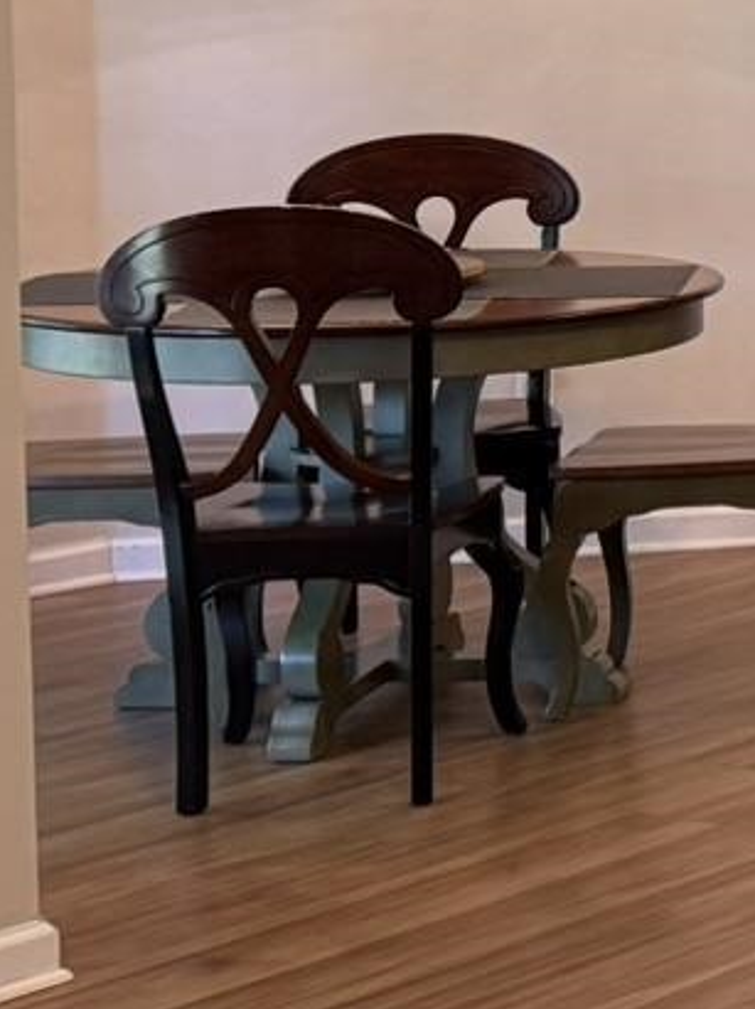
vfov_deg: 16.3
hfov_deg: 10.4
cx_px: 1903
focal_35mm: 120
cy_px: 172
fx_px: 3493
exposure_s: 1/60
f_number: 1.78
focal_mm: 6.76
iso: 200
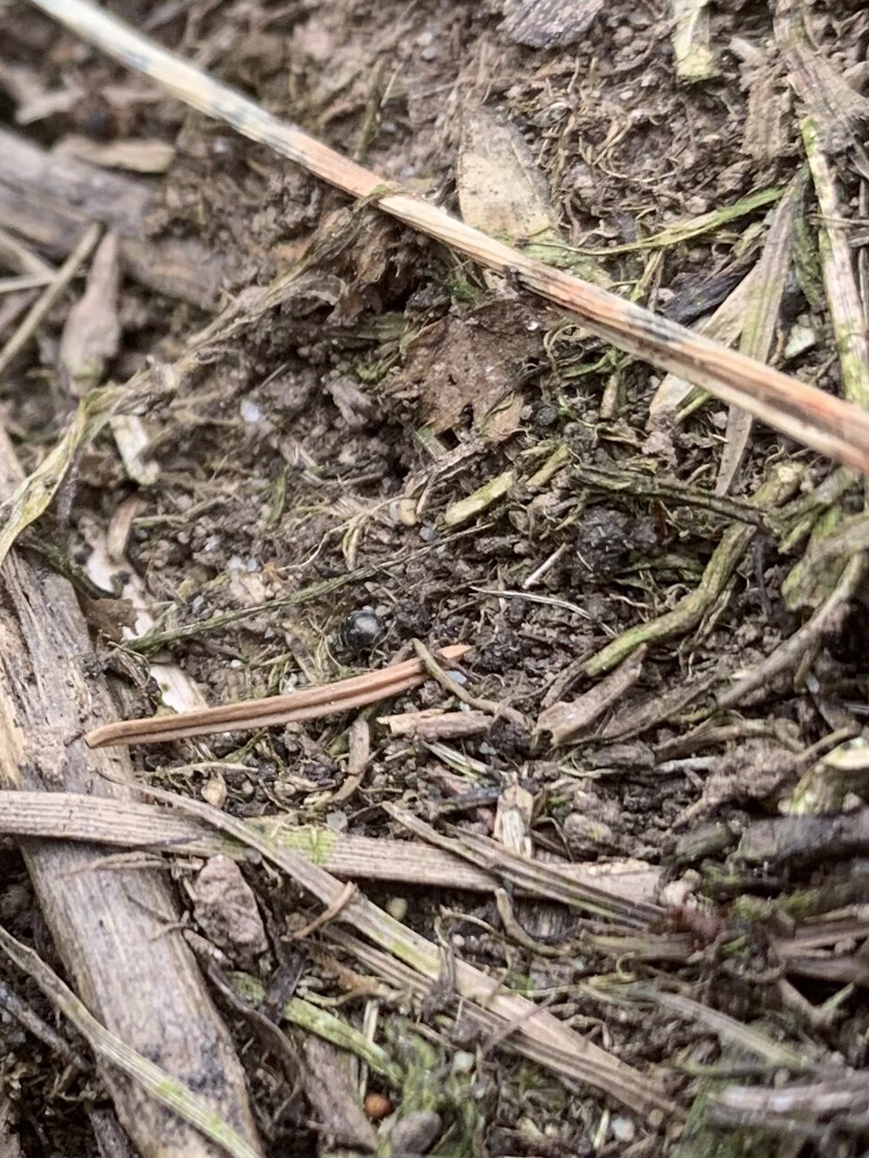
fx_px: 2744
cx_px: -199
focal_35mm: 82
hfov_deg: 17.1
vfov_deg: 23.8
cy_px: 642
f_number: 1.8
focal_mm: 4.25
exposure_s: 1/121
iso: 64
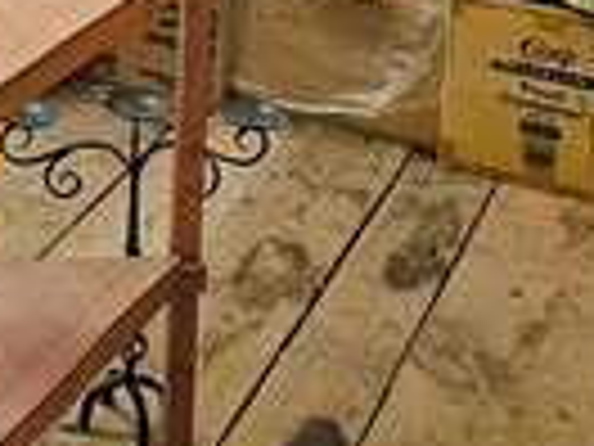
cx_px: -520
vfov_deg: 12.3
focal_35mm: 110
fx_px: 1888
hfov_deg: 15.1
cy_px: -367
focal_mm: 5.4
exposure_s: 1/120
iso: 640
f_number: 1.8
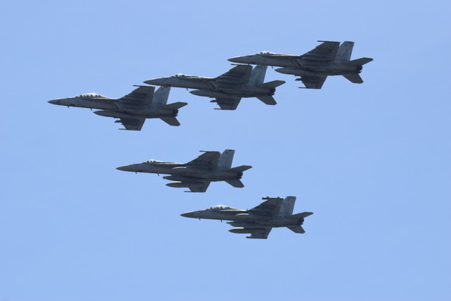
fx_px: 3759
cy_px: 150
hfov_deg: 6.9
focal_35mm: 300
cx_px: 226
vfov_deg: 4.6
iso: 320
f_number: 8
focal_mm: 200
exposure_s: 1/2000
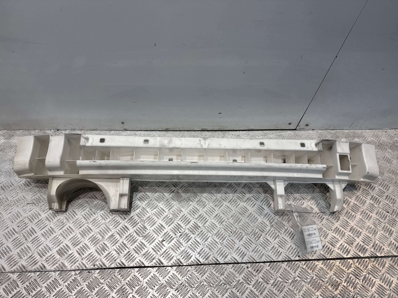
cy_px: 149
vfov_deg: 56.8
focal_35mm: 24
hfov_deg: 71.6
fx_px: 276
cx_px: 199
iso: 80
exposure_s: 1/304
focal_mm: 6.76
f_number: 1.78
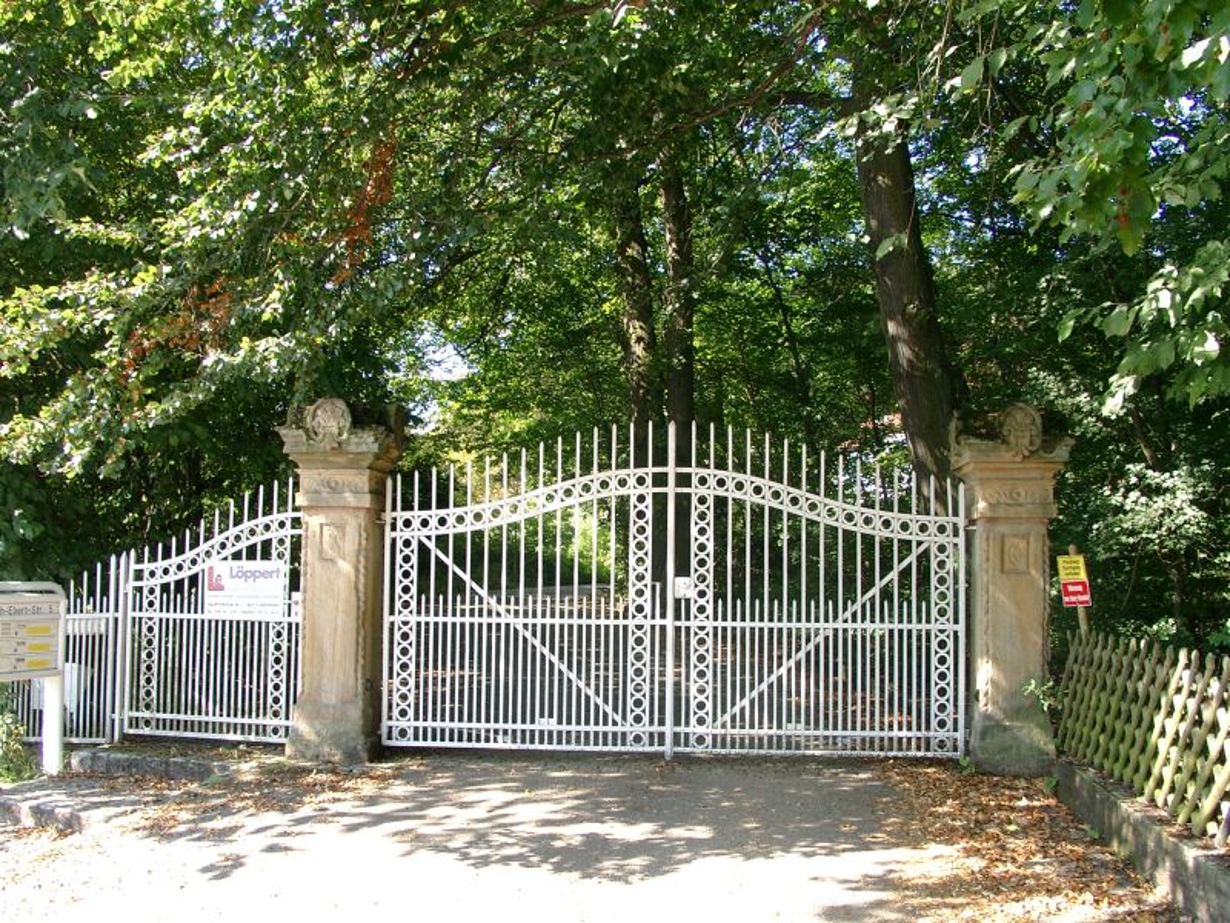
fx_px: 1208
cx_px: 615
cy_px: 462
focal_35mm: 34
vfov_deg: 41.8
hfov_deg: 54.0
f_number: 4
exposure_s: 1/75
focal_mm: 7.13
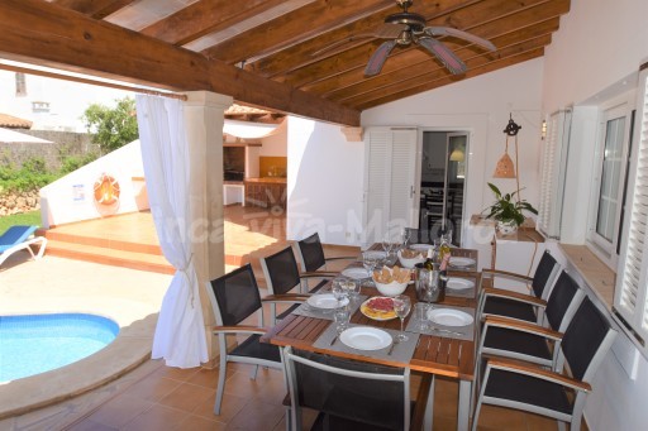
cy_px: 216
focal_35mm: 22
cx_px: 324
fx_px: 405
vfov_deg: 56.1
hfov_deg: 77.3
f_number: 8
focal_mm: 15
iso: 100
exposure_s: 1/200
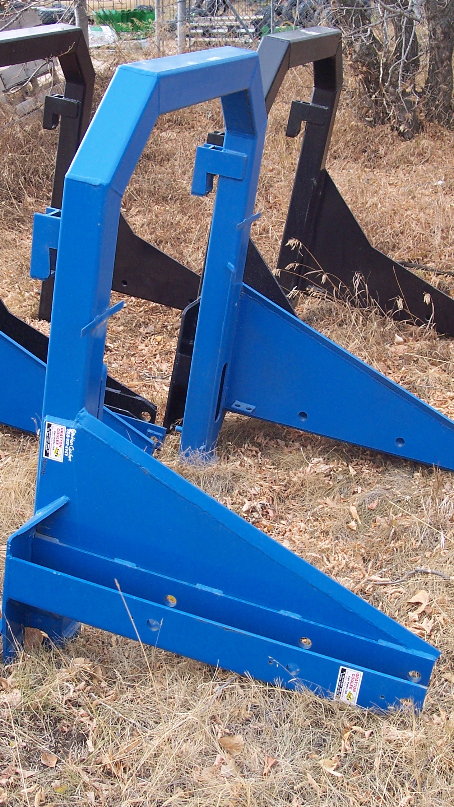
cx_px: 259
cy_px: 368
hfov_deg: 22.2
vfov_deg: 38.5
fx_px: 1156
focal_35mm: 54
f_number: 3.4
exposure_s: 1/180
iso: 100
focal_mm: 8
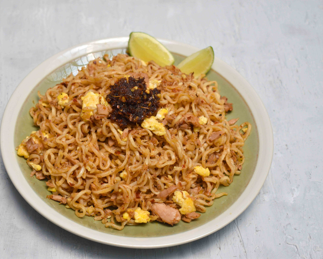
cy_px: 129
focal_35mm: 71
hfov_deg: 26.7
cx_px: 132
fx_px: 679
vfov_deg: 21.6
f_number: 5.6
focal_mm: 42
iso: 450
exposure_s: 1/60
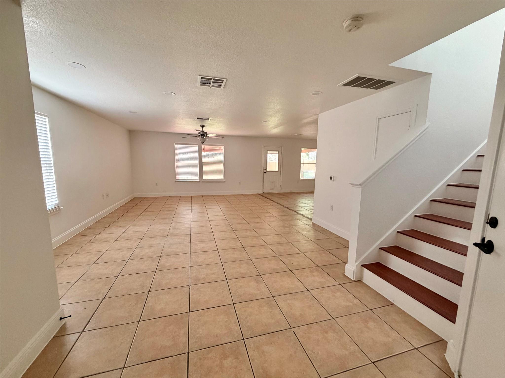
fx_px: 204
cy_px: 189
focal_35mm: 14
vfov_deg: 85.7
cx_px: 252
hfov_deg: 102.1
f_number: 2.2
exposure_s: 1/60
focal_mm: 2.22
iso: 500
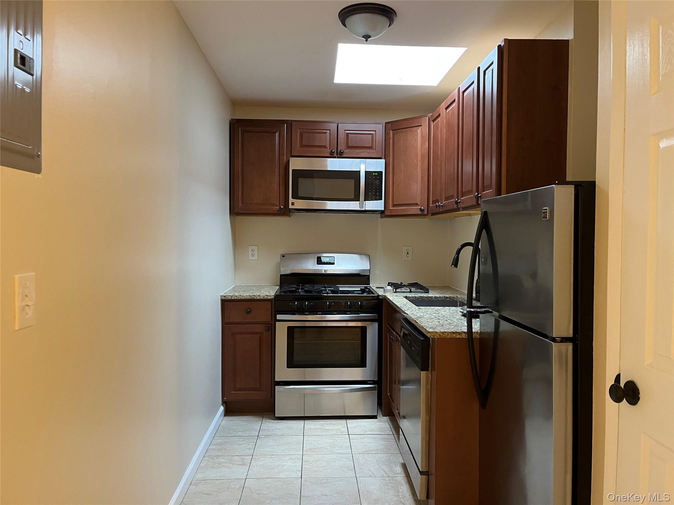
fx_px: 506
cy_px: 252
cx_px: 337
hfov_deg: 67.3
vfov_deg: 53.1
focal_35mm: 26
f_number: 1.6
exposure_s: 1/60
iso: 320
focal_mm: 5.1
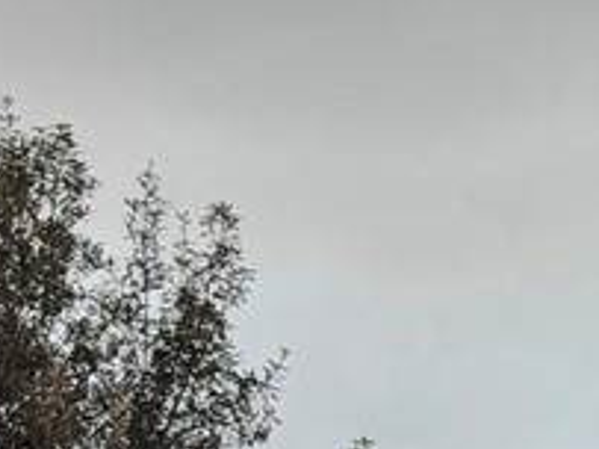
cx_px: 947
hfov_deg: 8.0
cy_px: 1099
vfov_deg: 5.9
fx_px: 4185
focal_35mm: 242
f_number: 1.78
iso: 80
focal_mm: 6.76
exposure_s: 1/122
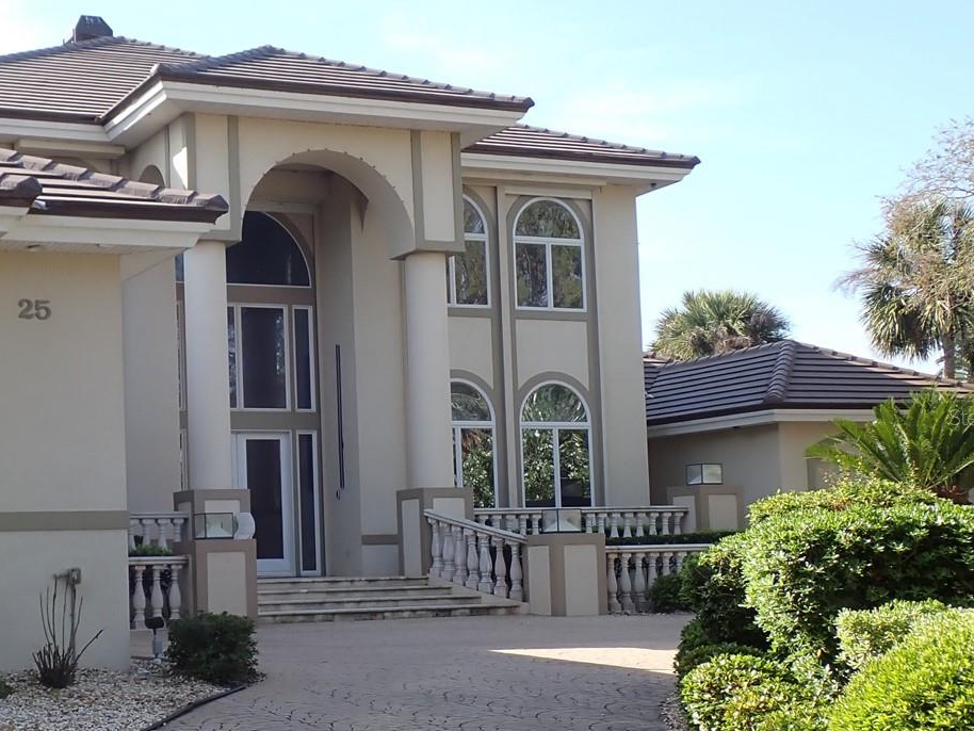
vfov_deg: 23.3
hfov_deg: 30.0
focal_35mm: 63
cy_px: 417
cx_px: 197
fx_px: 1773
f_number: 3.5
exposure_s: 1/320
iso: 100
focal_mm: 6.37
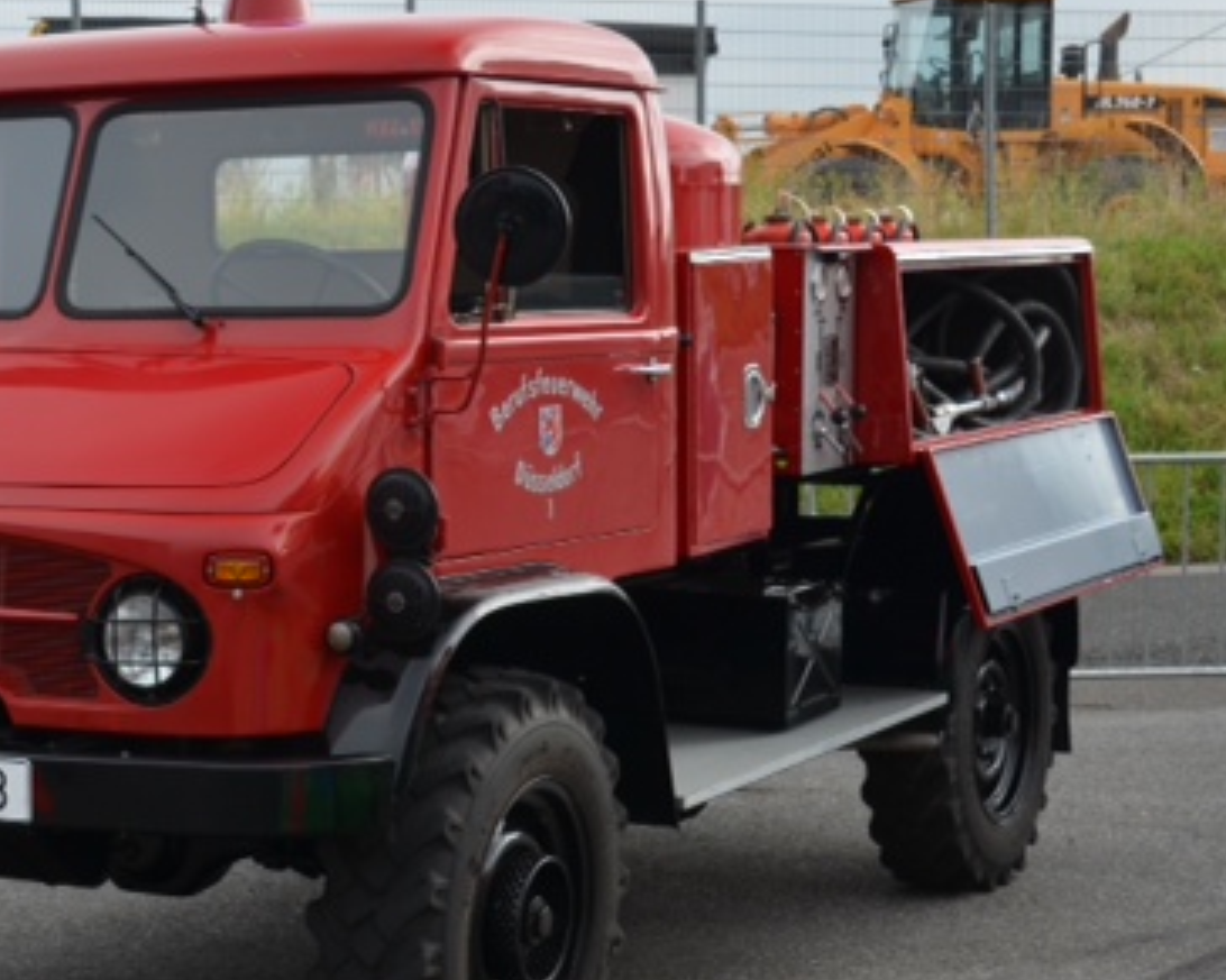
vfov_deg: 18.3
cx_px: 229
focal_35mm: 84
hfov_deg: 22.4
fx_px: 3047
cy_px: 502
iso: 200
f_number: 7.1
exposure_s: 1/200
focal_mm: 34
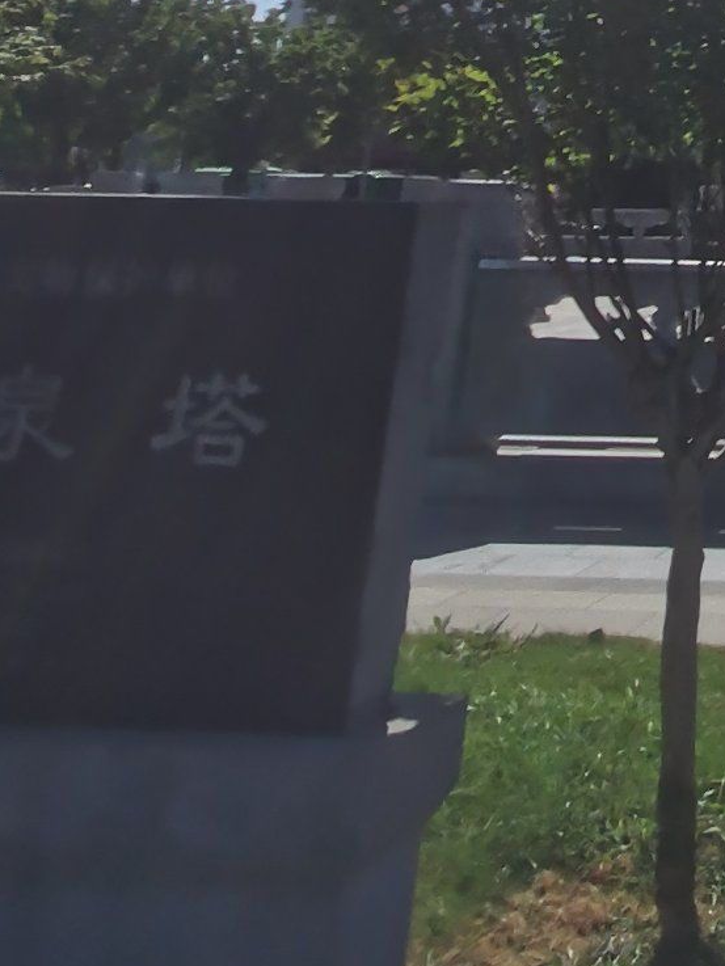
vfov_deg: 25.0
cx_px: 1172
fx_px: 1759
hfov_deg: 19.4
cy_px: -402
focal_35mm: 63
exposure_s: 1/2000
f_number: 2.2
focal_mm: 2.2
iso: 50
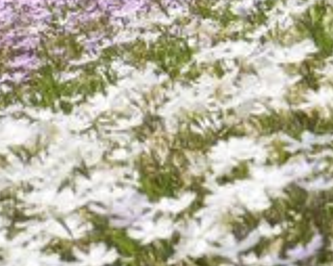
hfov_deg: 8.2
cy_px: 114
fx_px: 2324
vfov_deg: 6.5
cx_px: 314
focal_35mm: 236
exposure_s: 1/500
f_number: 10
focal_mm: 26
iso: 200
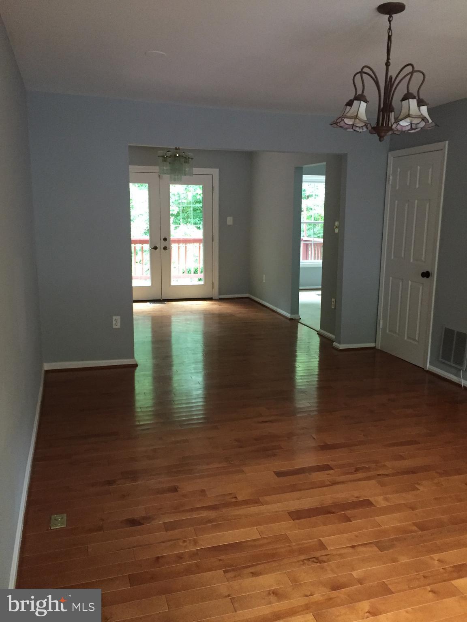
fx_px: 522
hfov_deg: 48.2
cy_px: 311
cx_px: 234
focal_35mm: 29
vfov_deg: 61.7
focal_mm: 4.15
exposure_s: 1/30
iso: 250
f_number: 2.2
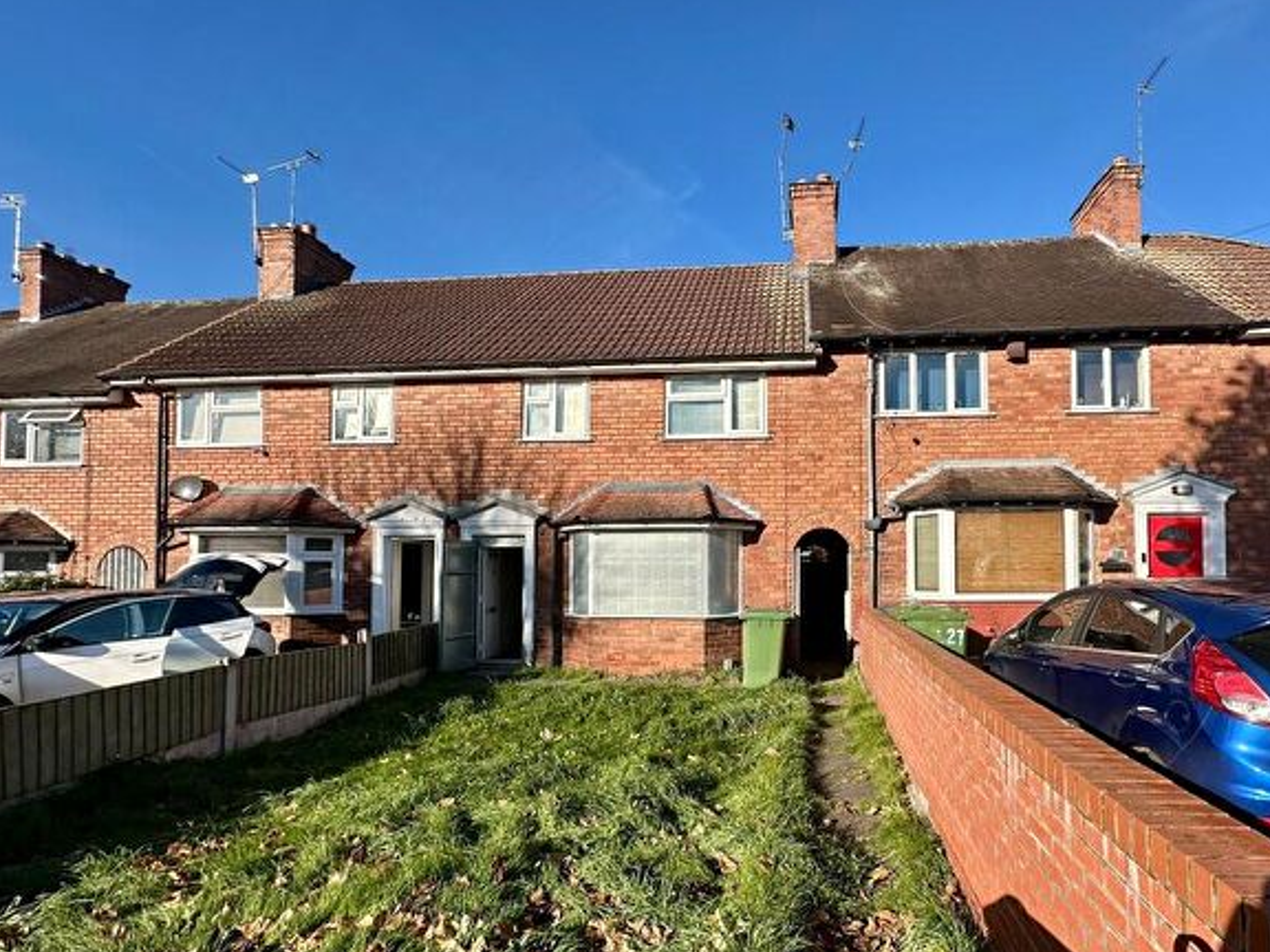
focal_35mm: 17
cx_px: 750
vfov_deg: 74.2
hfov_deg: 90.1
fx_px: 624
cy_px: 550
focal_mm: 2.22
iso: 40
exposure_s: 1/1531
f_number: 2.2
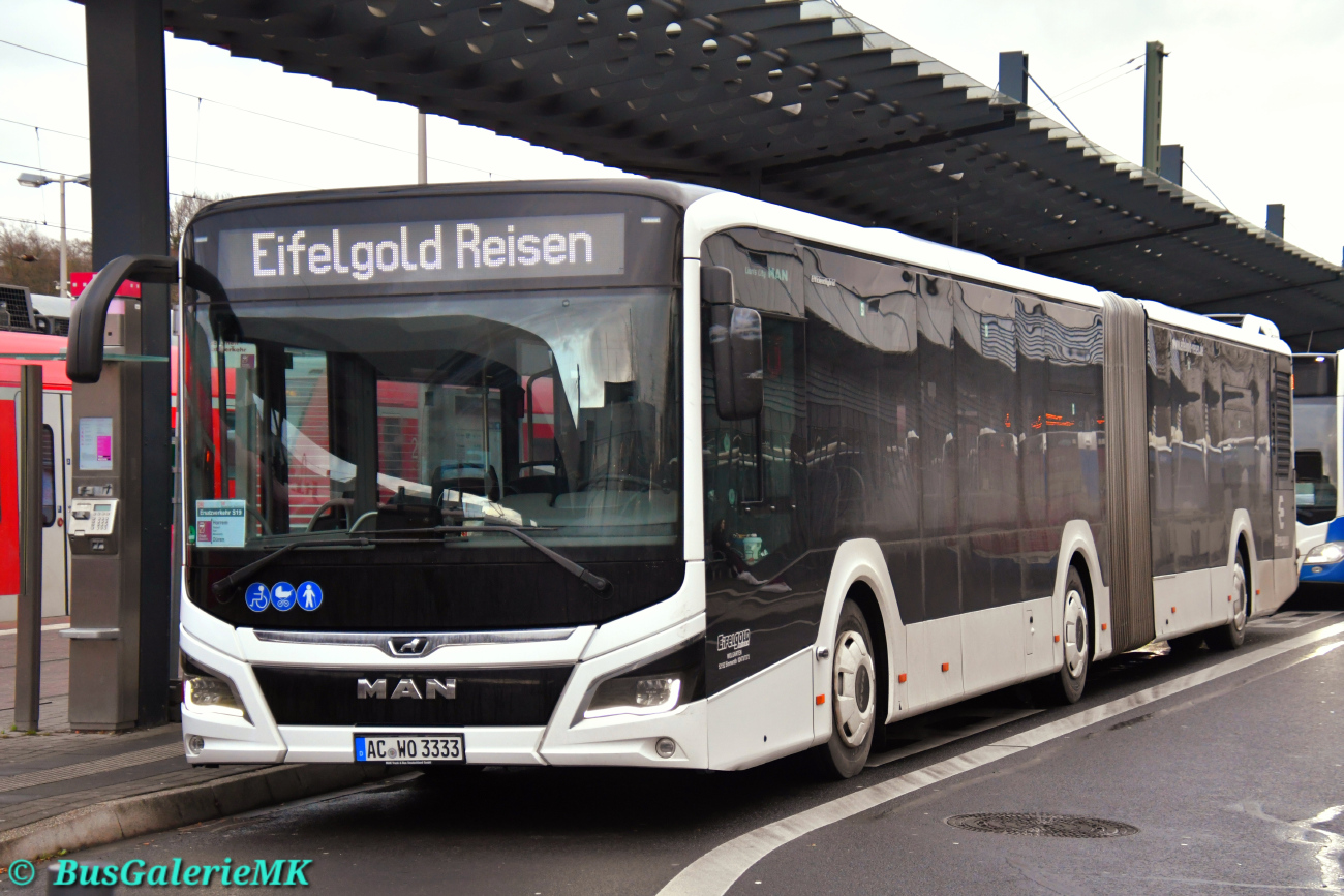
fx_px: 2800
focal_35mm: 75
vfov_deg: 18.2
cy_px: 448
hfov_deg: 27.0
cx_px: 672
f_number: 4.5
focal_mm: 50
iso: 1600
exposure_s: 1/500
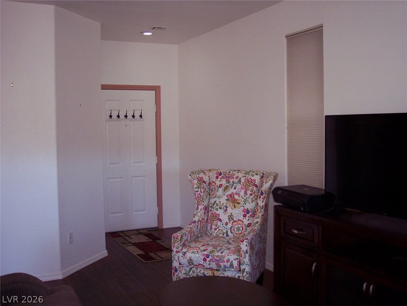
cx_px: 204
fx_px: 459
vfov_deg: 36.8
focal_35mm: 39
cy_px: 153
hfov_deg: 47.9
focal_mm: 8
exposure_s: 1/60
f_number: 2.8
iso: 140
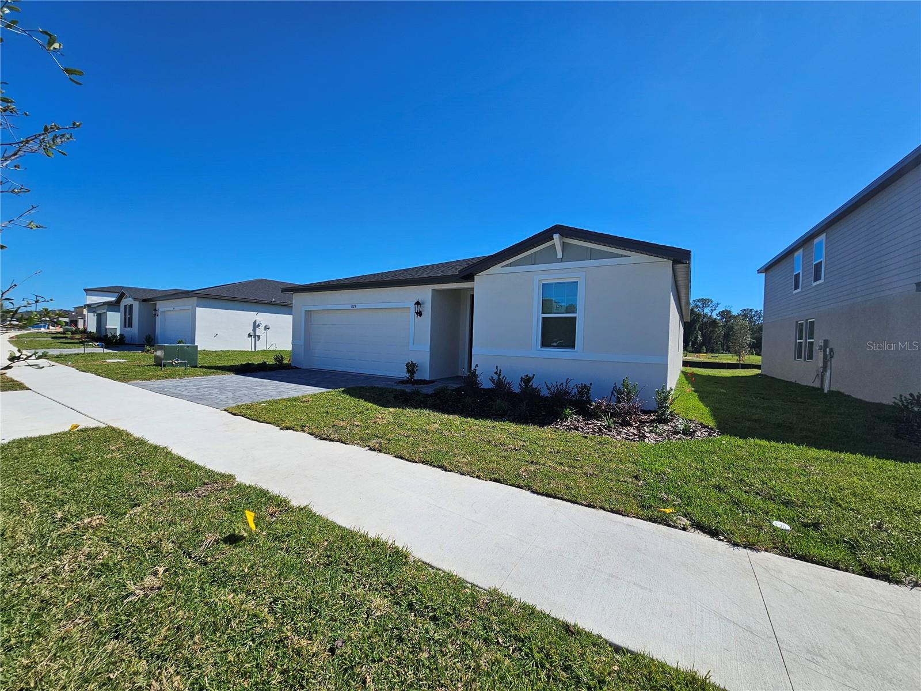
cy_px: 346
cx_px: 460
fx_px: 346
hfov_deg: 106.2
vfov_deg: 89.9
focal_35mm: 13
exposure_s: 1/3850
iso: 50
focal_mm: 2.2
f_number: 2.2
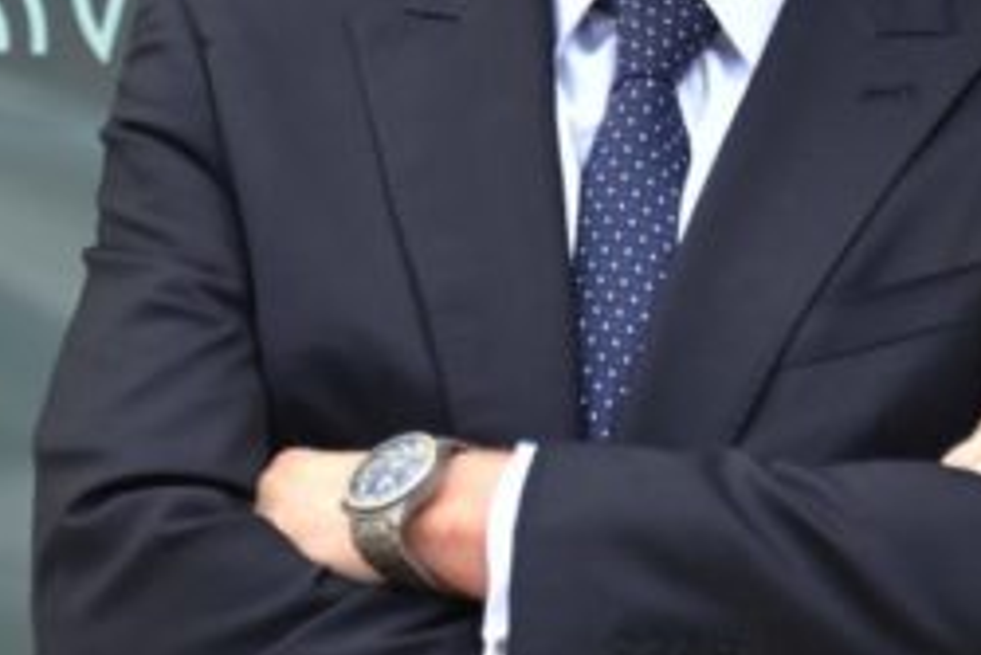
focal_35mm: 556
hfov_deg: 3.7
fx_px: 15159
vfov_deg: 2.5
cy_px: -100
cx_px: 671
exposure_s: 1/1600
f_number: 5.6
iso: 1250
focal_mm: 200
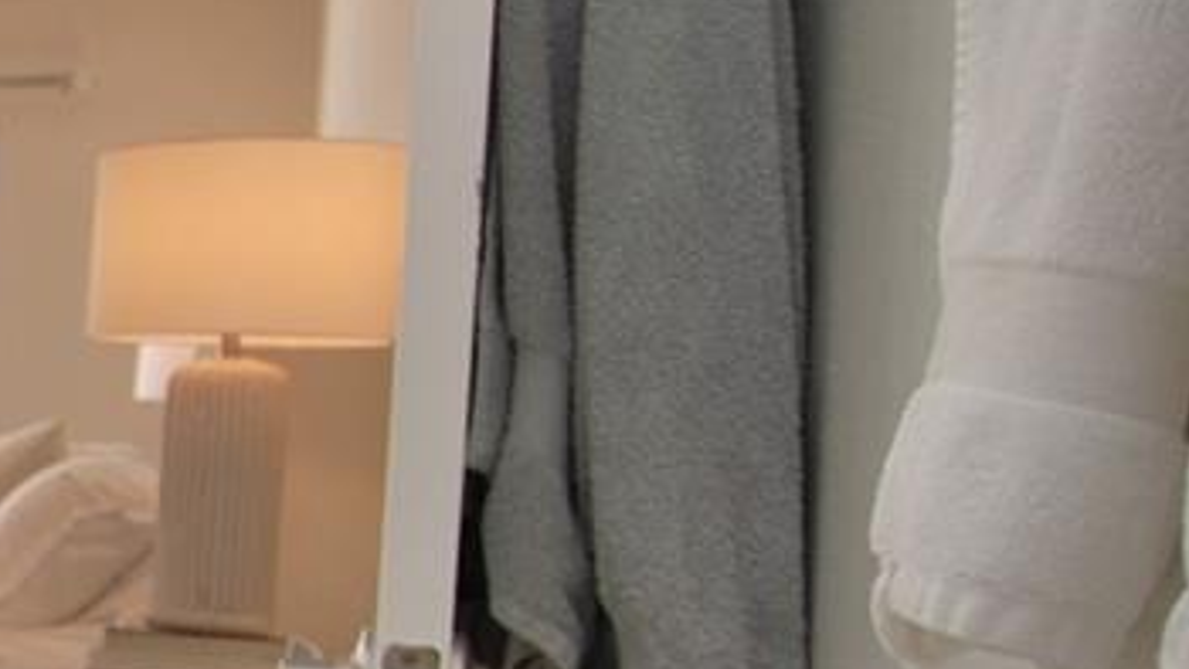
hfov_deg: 20.3
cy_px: 601
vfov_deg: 16.5
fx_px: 2270
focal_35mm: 72
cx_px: -982
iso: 100
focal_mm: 10
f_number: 3.5
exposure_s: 1/100
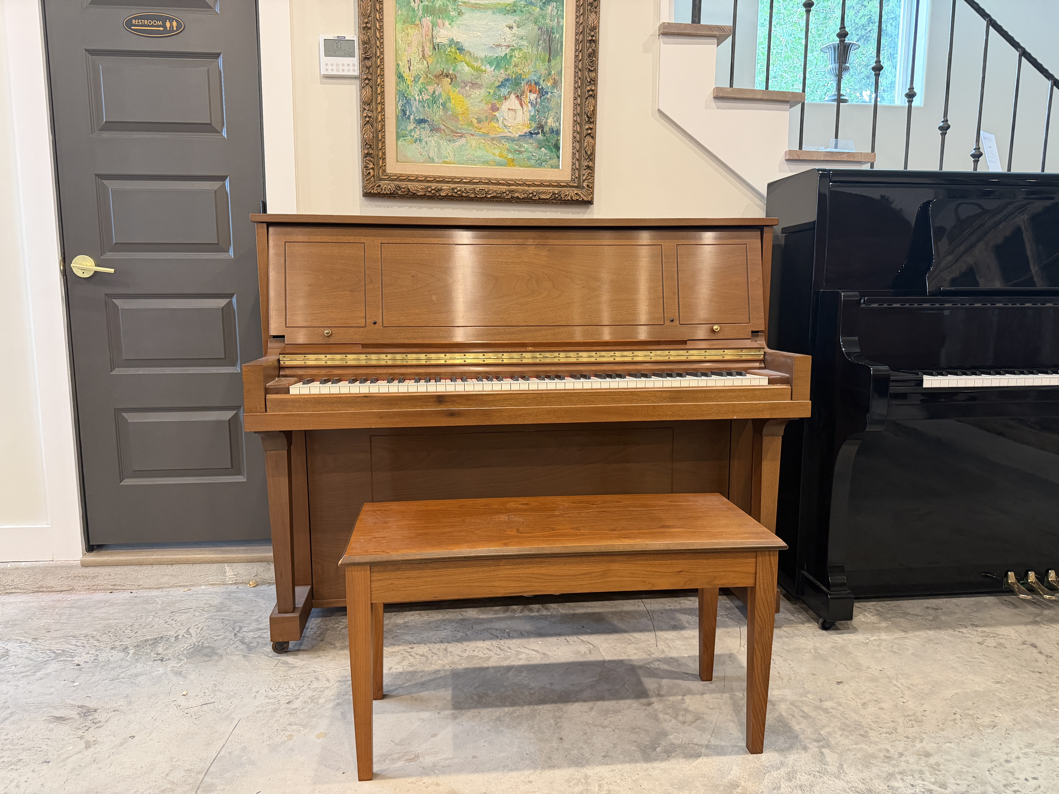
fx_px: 734
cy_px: 397
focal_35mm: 24
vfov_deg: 56.8
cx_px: 530
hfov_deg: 71.6
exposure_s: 1/60
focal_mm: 6.76
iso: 400
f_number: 1.78
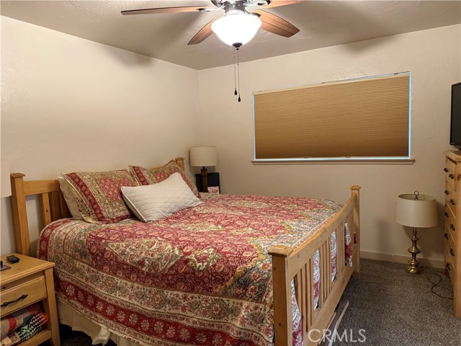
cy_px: 173
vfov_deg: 56.8
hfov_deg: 71.6
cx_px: 230
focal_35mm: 24
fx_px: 320
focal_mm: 6.76
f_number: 1.78
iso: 640
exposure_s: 1/60
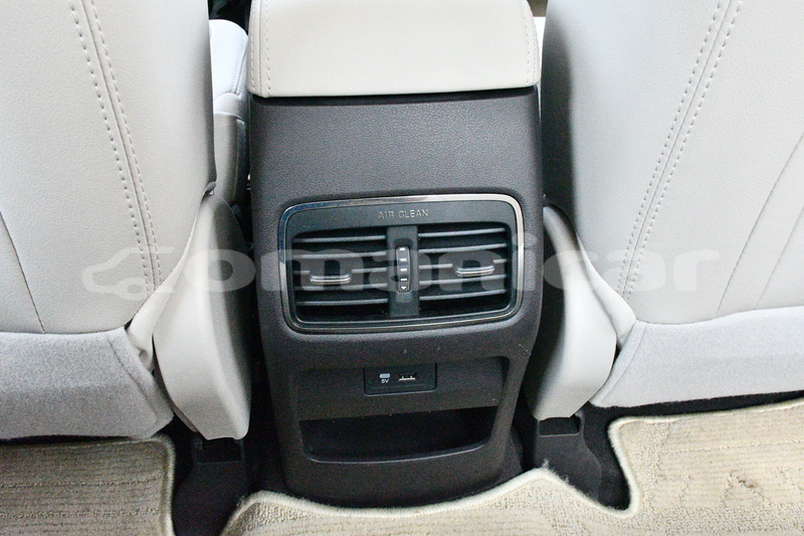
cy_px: 268
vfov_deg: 40.0
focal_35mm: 33
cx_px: 402
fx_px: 737
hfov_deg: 57.2
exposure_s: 1/640
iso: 14400
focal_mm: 22
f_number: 13
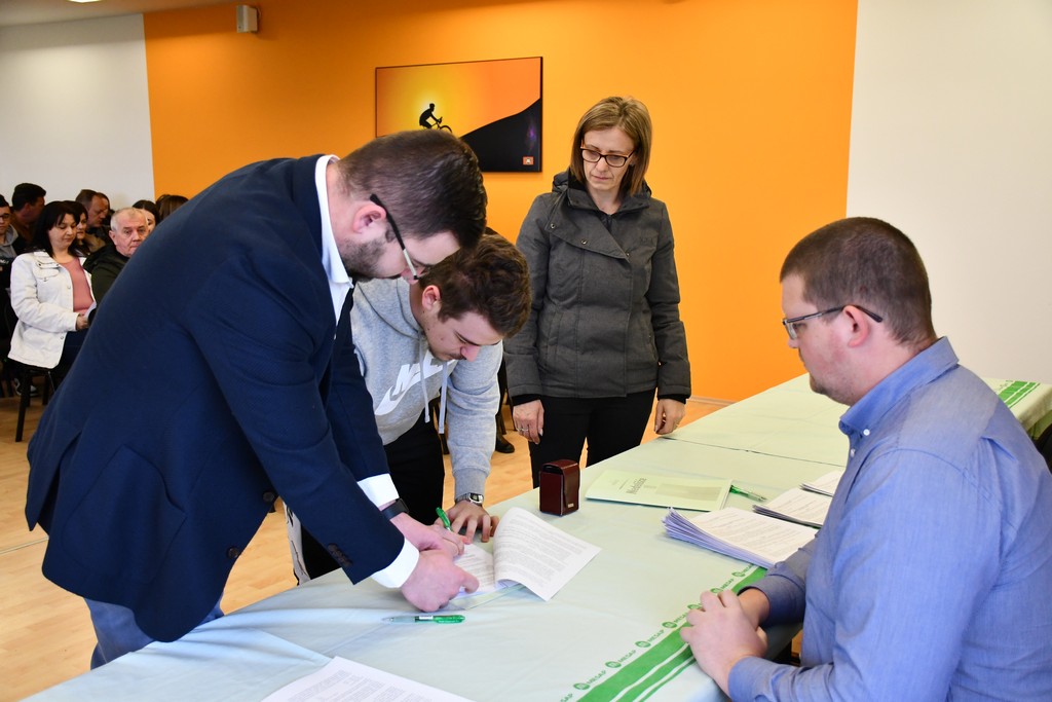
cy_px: 351
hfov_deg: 53.1
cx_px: 526
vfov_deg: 36.9
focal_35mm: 36
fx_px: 1052
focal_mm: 24
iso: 1800
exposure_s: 1/125
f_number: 3.8
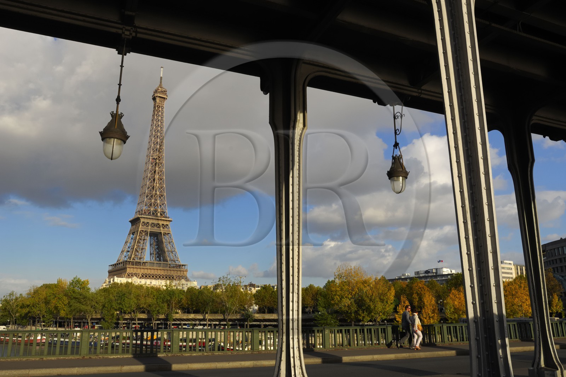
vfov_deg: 45.7
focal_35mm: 28
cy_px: 188
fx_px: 448
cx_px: 283
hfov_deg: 64.6
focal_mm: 19
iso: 100
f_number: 11
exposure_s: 1/100
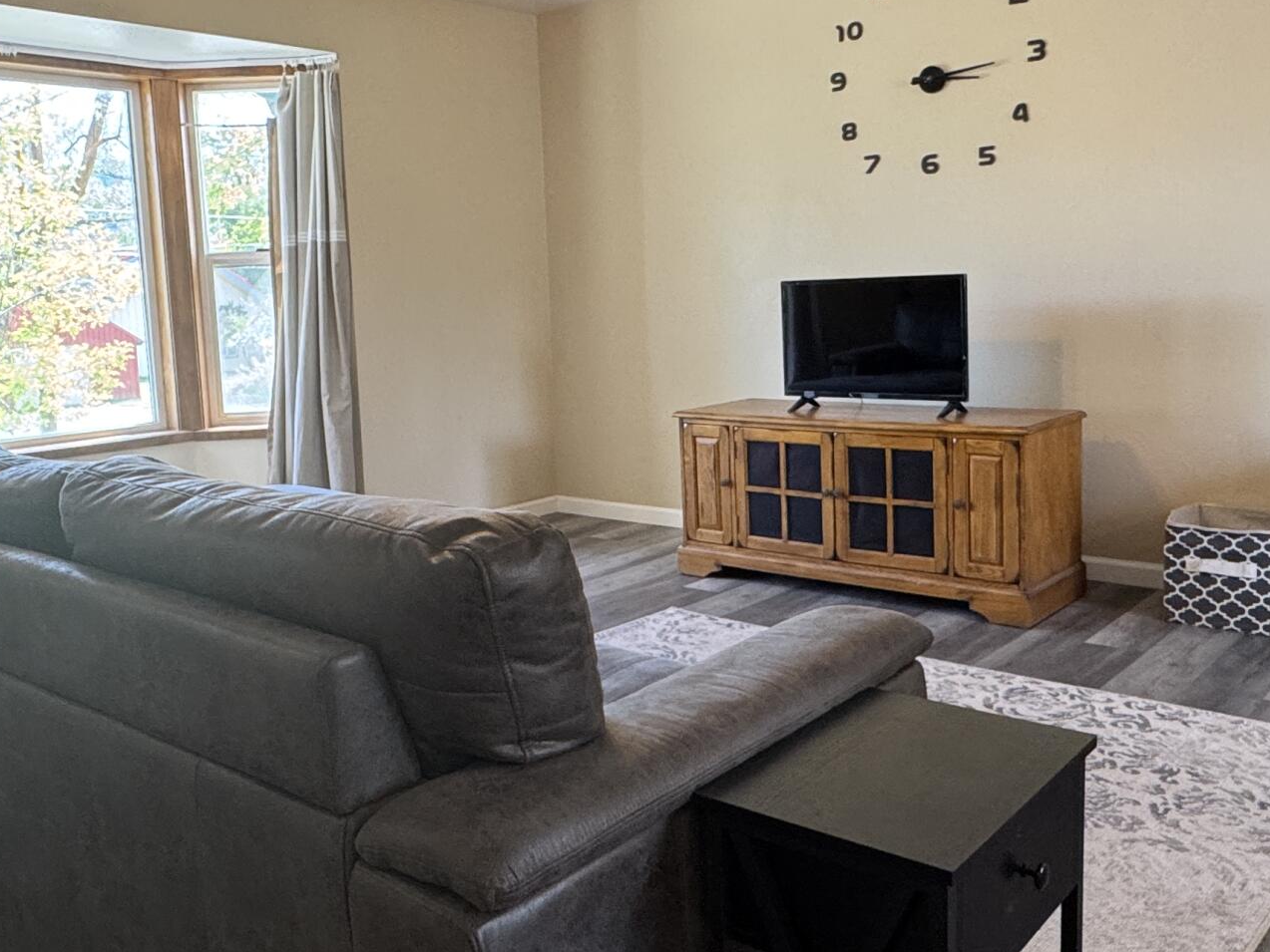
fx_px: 1211
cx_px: 636
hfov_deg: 55.3
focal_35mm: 33
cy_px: 424
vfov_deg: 42.9
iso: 200
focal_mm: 2.22
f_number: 2.2
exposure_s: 1/120
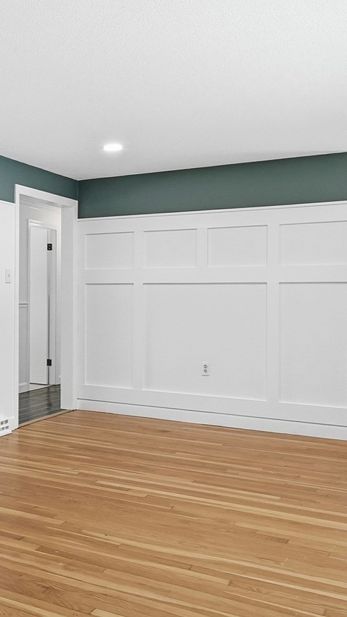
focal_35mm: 37
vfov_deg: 53.9
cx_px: -10
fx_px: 607
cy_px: 304
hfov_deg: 29.5
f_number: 7.1
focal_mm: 11
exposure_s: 1/640
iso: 800
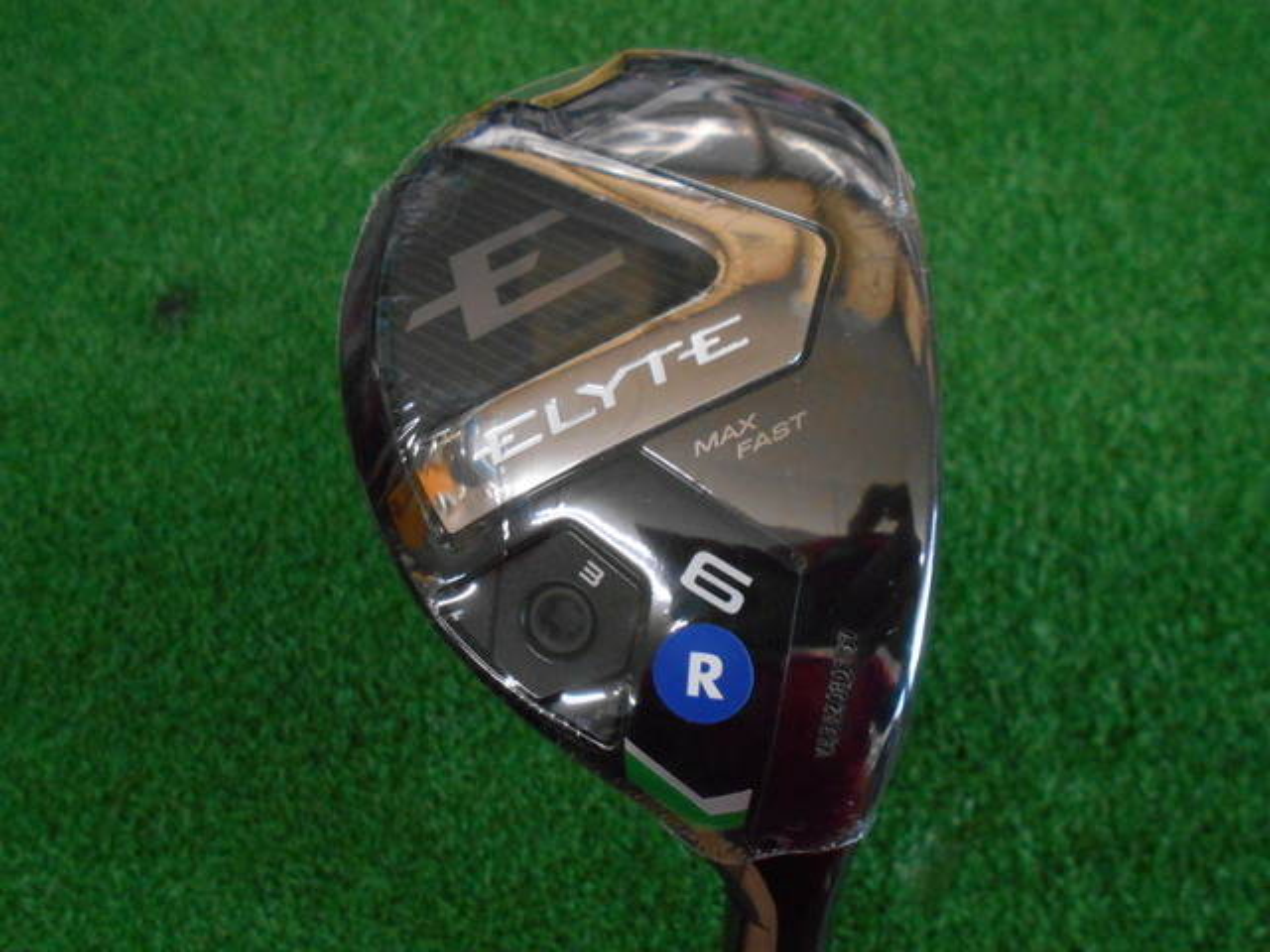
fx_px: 954
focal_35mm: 26
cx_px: 635
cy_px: 476
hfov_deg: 67.3
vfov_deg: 53.1
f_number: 3.2
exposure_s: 1/80
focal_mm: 4.6
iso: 800
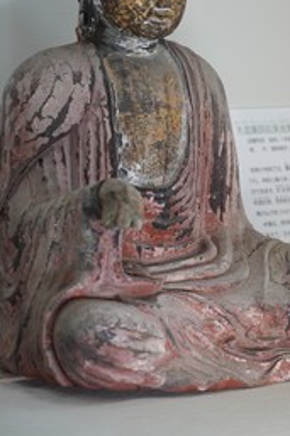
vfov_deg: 17.0
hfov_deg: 11.4
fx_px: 1452
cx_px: 171
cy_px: 127
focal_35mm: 120
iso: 1600
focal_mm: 77
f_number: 4
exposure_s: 1/160
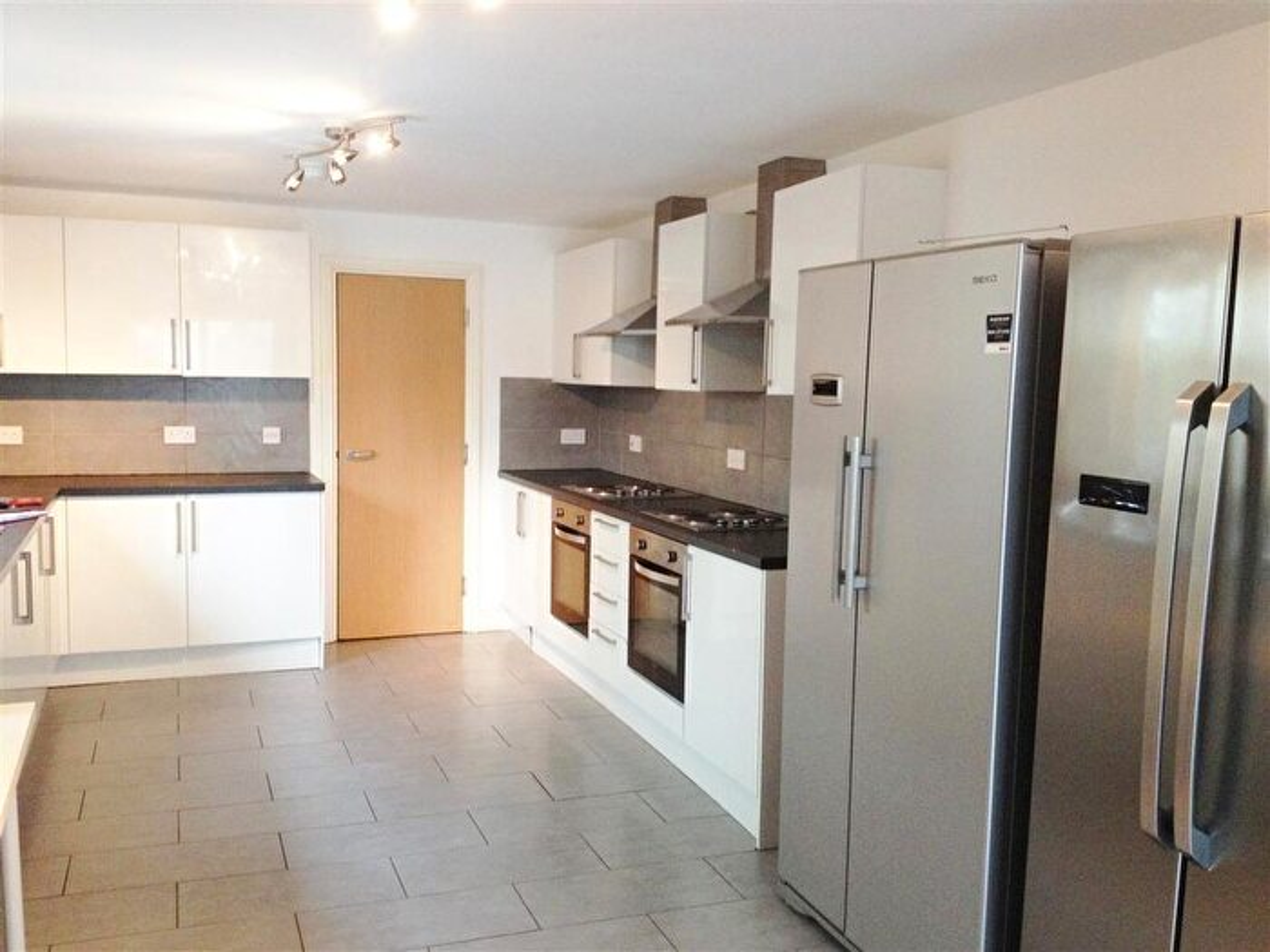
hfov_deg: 52.6
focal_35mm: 35
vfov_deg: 40.7
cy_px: 476
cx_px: 635
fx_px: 1284
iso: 200
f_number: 2.4
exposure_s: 1/20
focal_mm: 4.28
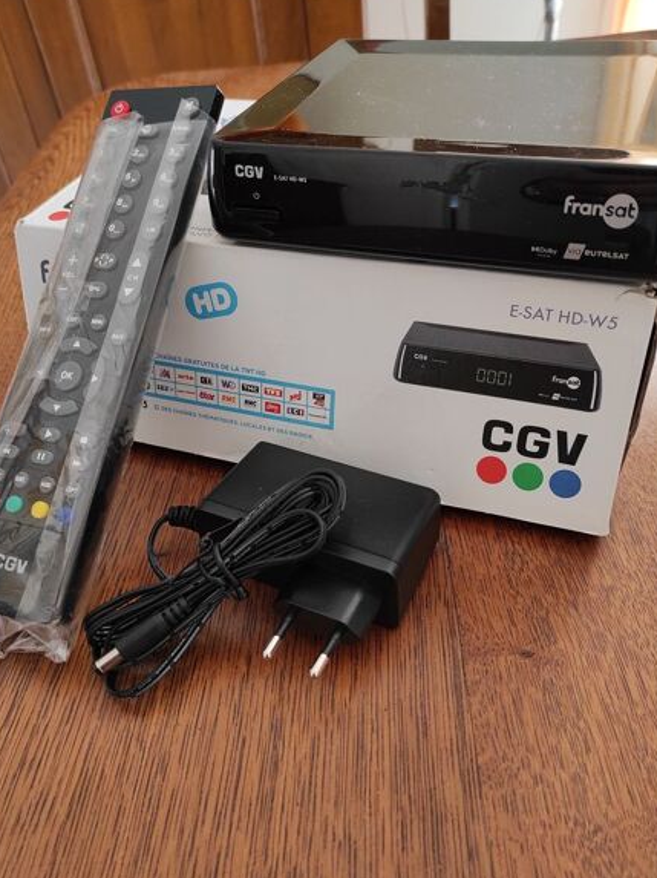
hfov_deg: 49.7
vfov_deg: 63.4
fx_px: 709
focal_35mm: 28
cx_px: 335
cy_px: 470
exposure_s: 1/33
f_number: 1.89
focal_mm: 5.43
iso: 257
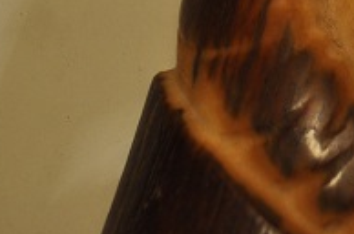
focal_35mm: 124
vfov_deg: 10.7
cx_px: 411
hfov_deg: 16.0
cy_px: -89
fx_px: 1215
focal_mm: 20
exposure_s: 1/60
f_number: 4
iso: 500
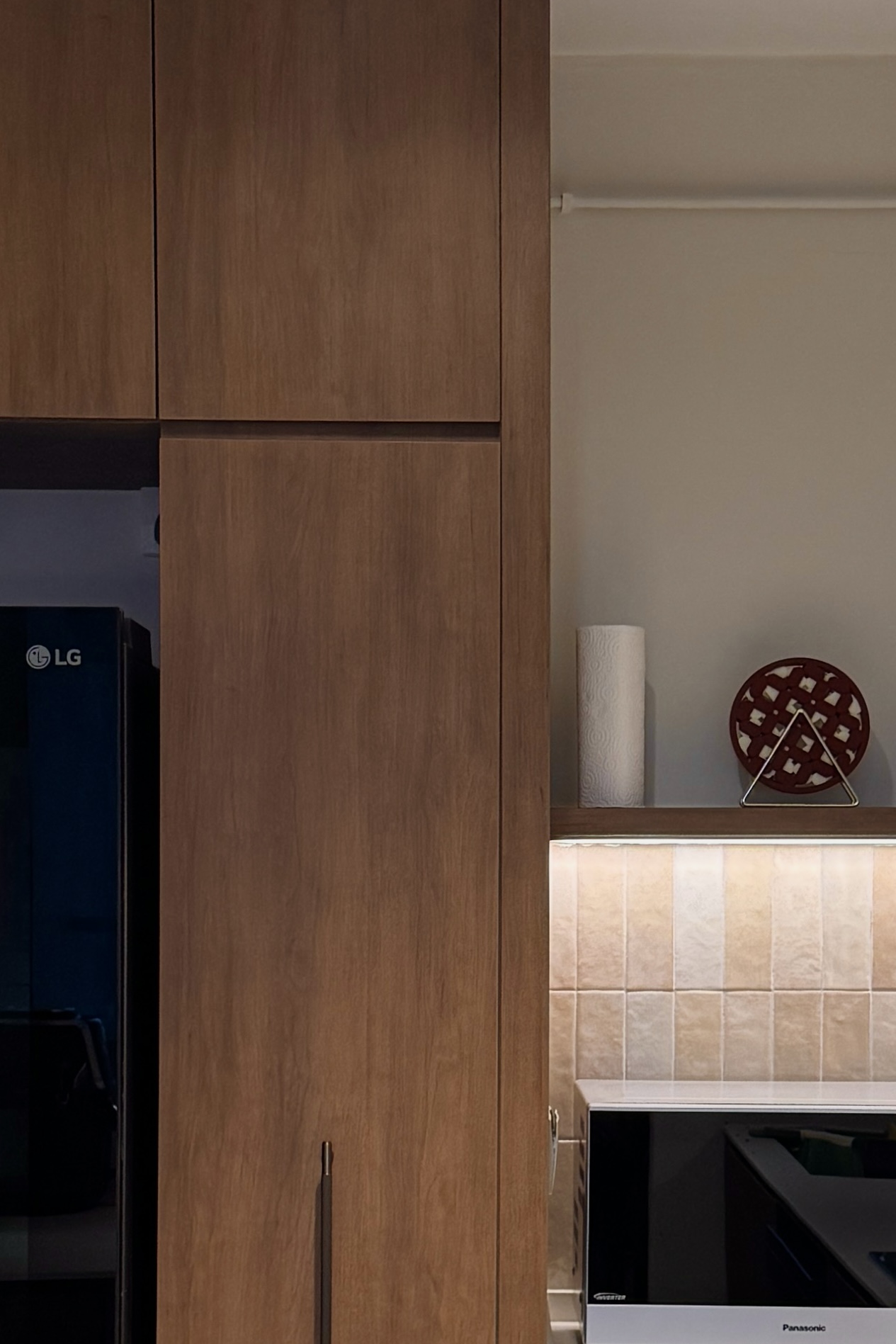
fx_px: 2725
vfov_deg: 27.5
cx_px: 653
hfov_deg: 18.6
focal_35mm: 73
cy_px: 906
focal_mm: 6.76
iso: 200
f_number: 1.78
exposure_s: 1/100
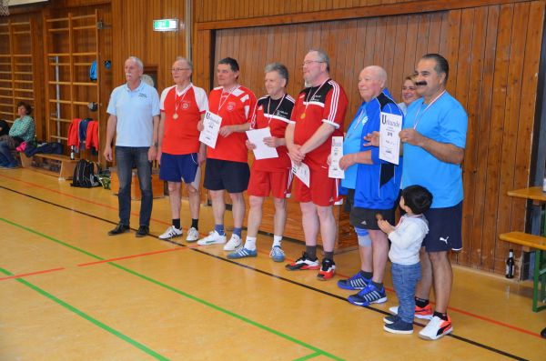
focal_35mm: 45
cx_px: 273
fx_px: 681
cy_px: 180
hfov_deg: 43.7
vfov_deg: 29.7
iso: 1000
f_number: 4.2
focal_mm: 30
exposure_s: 1/60
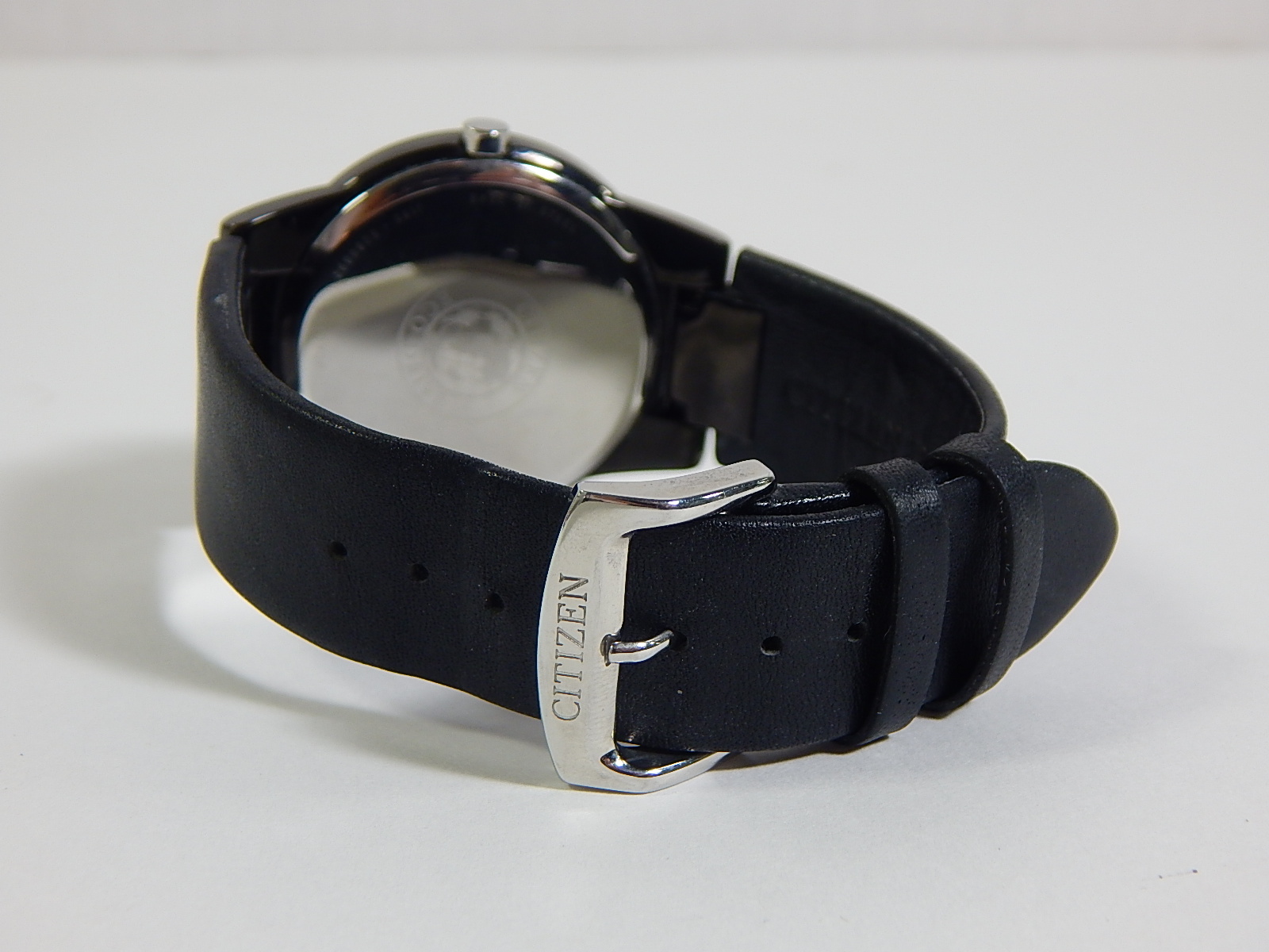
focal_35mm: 54
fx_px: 1980
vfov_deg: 27.0
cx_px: 634
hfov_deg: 35.5
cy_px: 476
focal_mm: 9.7
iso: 160
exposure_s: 1/30
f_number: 3.8
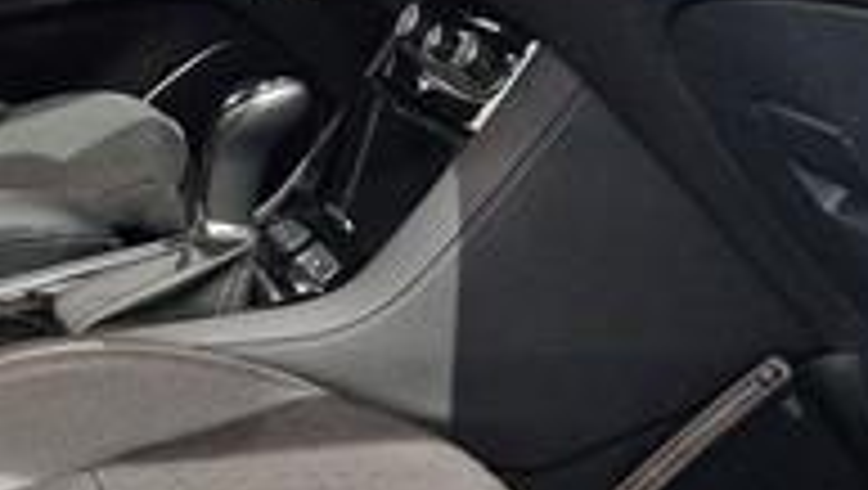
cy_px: 364
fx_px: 1912
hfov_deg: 25.6
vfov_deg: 14.6
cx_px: 427
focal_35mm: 83
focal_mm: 5.4
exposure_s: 1/100
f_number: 1.8
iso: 800
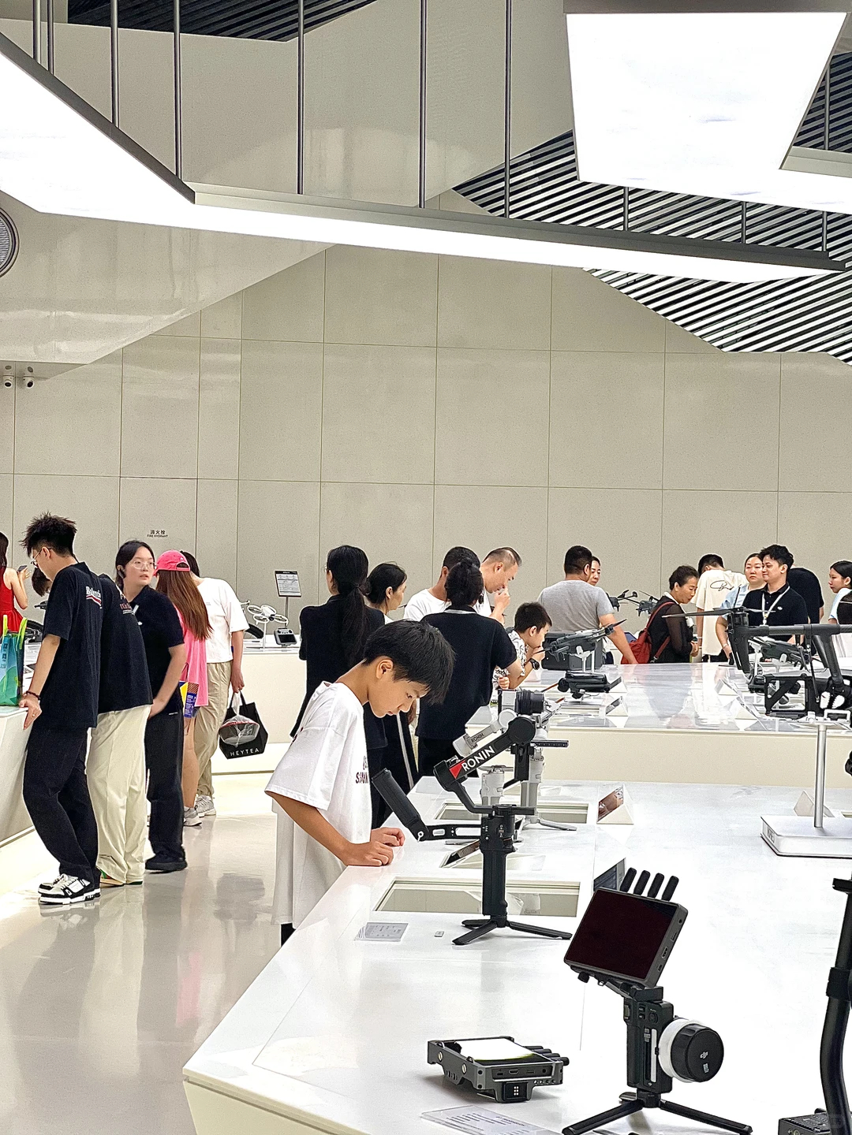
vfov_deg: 25.3
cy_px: 568
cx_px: 426
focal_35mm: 77
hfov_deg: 19.1
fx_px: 2527
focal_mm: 9
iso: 125
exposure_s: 1/120
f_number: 2.8
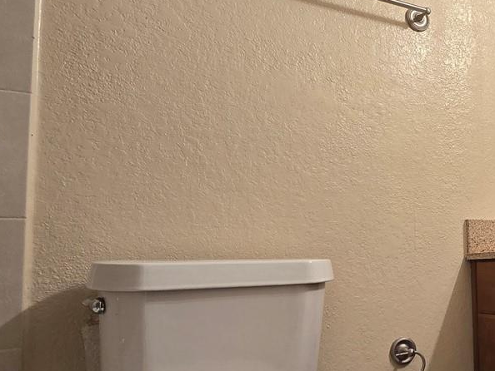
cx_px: 538
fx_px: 501
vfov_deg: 40.5
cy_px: 223
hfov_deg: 42.1
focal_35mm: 35
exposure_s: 1/60
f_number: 2.2
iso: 125
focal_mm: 2.2
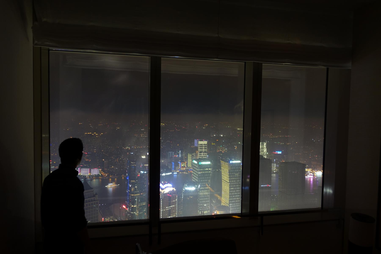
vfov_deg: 53.1
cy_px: 127
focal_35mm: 24
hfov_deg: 73.7
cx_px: 190
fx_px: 254
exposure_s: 1.6
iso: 125
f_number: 1.8
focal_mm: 8.8
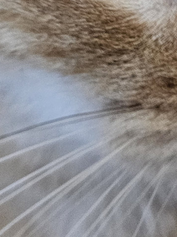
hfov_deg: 18.7
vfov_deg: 23.4
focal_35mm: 77
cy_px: -41
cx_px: 167
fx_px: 525
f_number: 1.7
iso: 500
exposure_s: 1/120
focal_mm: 6.3
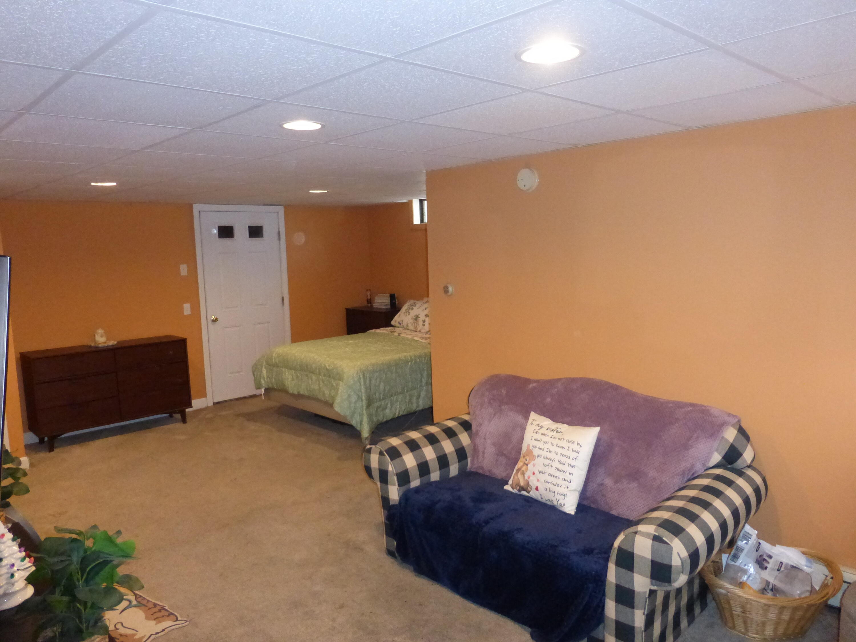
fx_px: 618
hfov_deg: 69.4
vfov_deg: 54.9
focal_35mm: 25
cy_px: 321
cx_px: 428
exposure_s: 1/60
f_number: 3.3
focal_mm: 4.3
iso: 800
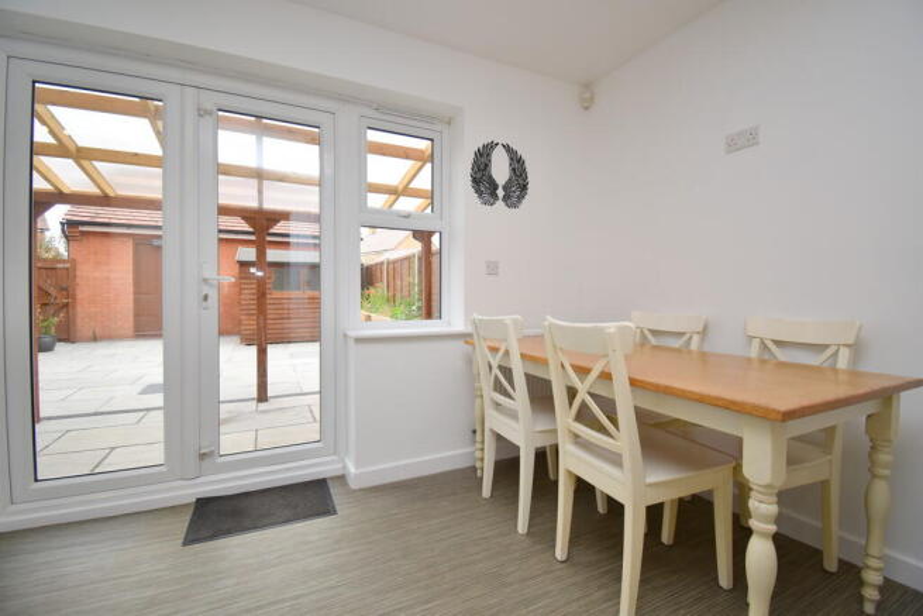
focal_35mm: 15
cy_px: 308
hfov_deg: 100.4
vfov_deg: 77.4
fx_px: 385
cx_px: 462
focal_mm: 10
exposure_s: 1/200
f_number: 5
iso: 140
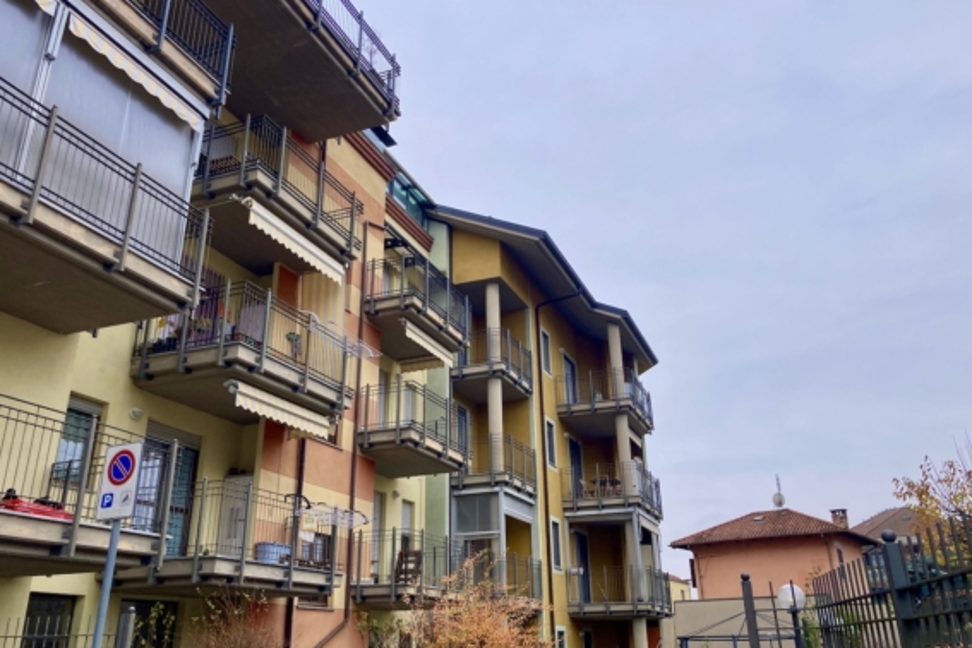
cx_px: 482
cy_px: 307
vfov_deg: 43.6
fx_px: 810
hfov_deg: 61.9
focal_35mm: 30
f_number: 1.8
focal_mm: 3.99
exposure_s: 1/505
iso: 20
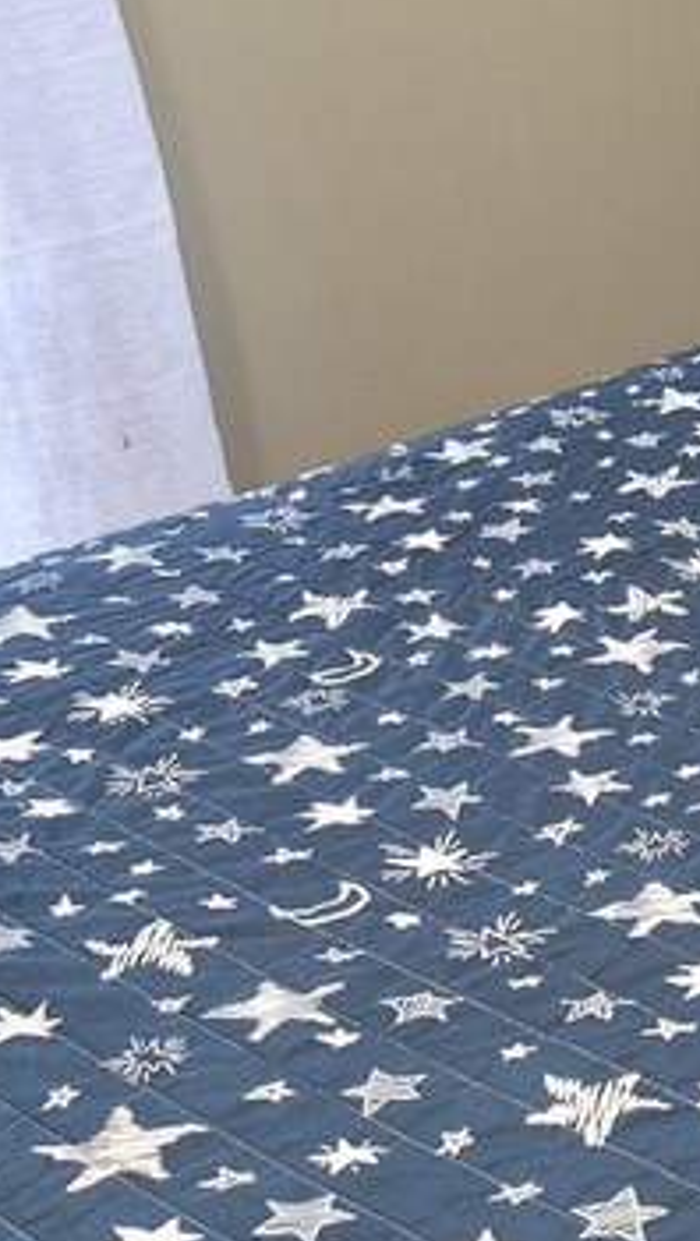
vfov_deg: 27.5
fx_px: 2535
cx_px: 1131
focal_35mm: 77
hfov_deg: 14.4
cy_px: 580
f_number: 1.8
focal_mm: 5.4
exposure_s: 1/120
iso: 400
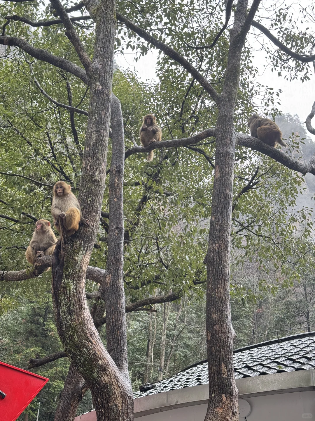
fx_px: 582
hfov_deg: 30.3
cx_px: 158
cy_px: 210
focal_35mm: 48
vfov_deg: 39.7
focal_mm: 6.76
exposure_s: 1/60
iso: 125
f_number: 1.78
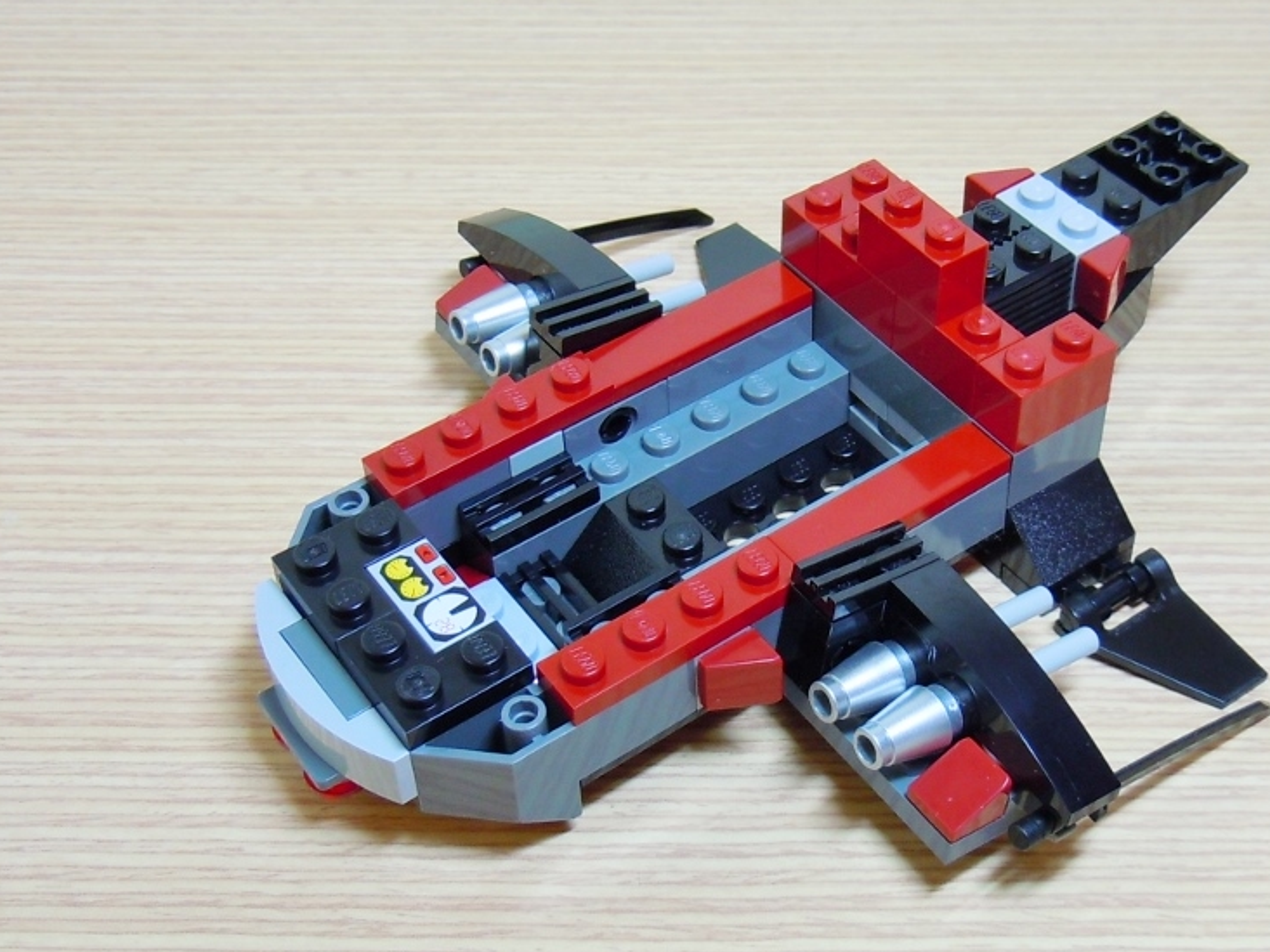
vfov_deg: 40.7
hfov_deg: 52.4
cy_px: 479
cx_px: 732
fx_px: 1284
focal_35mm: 35
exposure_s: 1/10
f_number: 3.5
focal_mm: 5.4
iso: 100
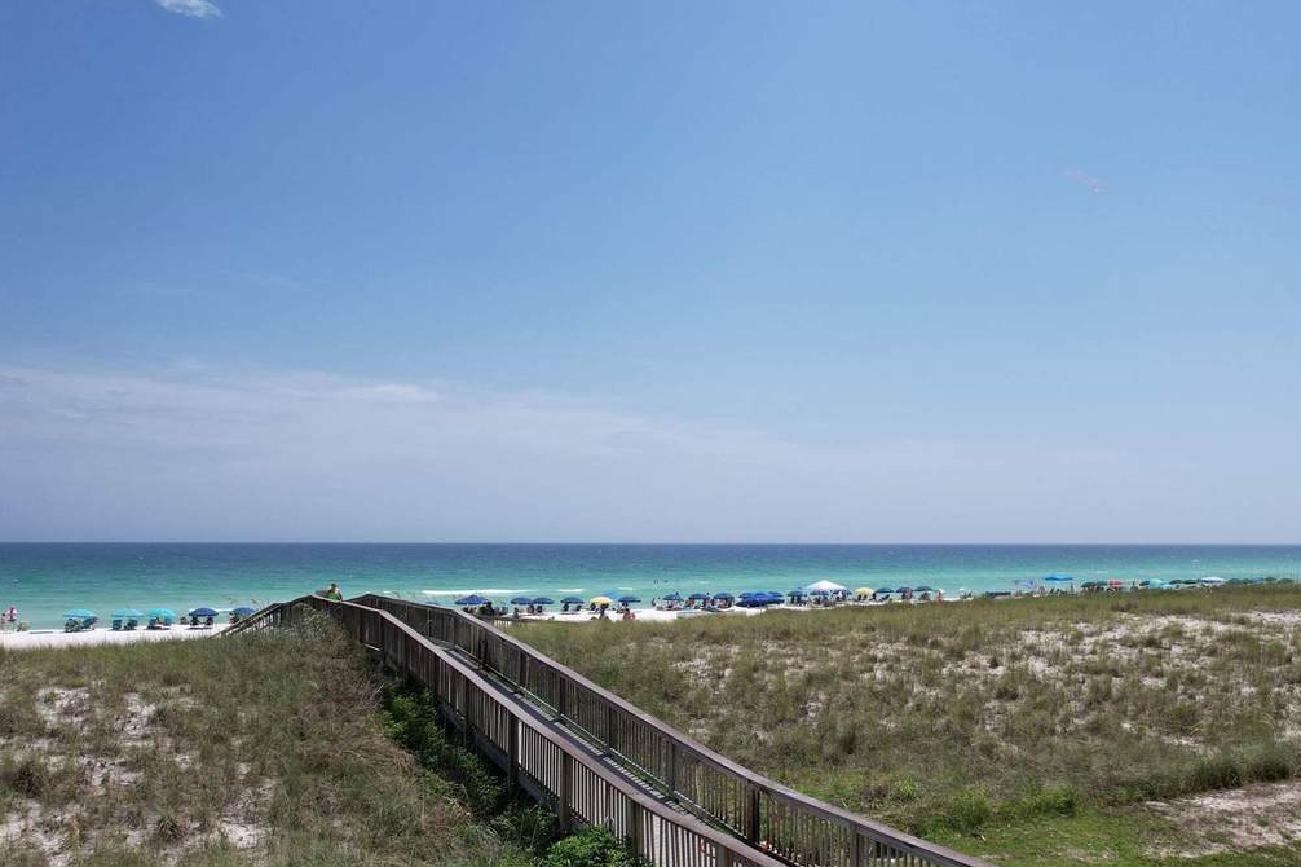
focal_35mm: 28
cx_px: 726
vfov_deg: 46.1
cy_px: 520
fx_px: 1012
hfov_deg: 65.3
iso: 100
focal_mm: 8.38
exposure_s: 1/2500
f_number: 2.8
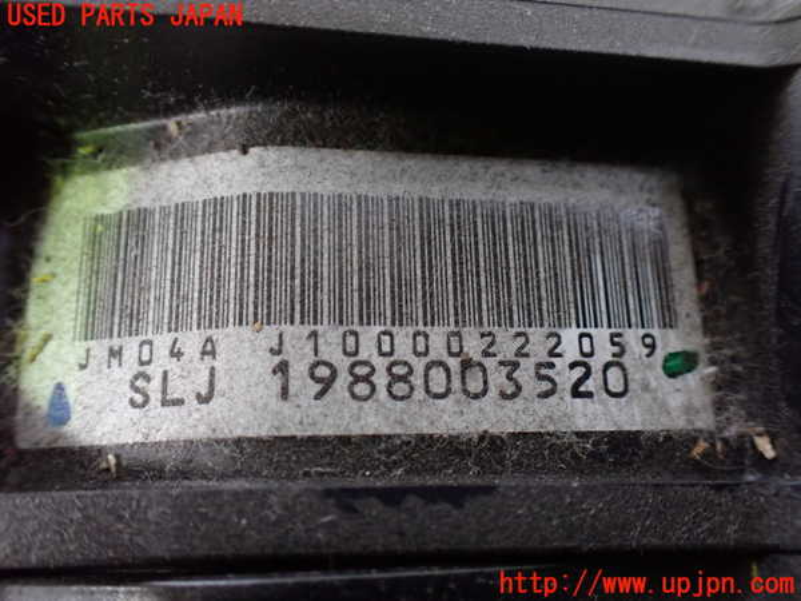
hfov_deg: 60.0
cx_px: 400
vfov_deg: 46.8
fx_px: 694
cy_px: 300
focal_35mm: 30
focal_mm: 5.4
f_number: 2.3
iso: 800
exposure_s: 1/30
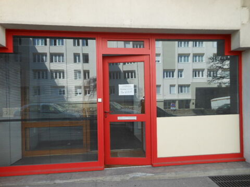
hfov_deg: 69.4
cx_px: 125
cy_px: 94
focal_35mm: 25
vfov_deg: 54.9
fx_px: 181
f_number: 3.2
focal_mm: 4.5
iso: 80
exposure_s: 1/200
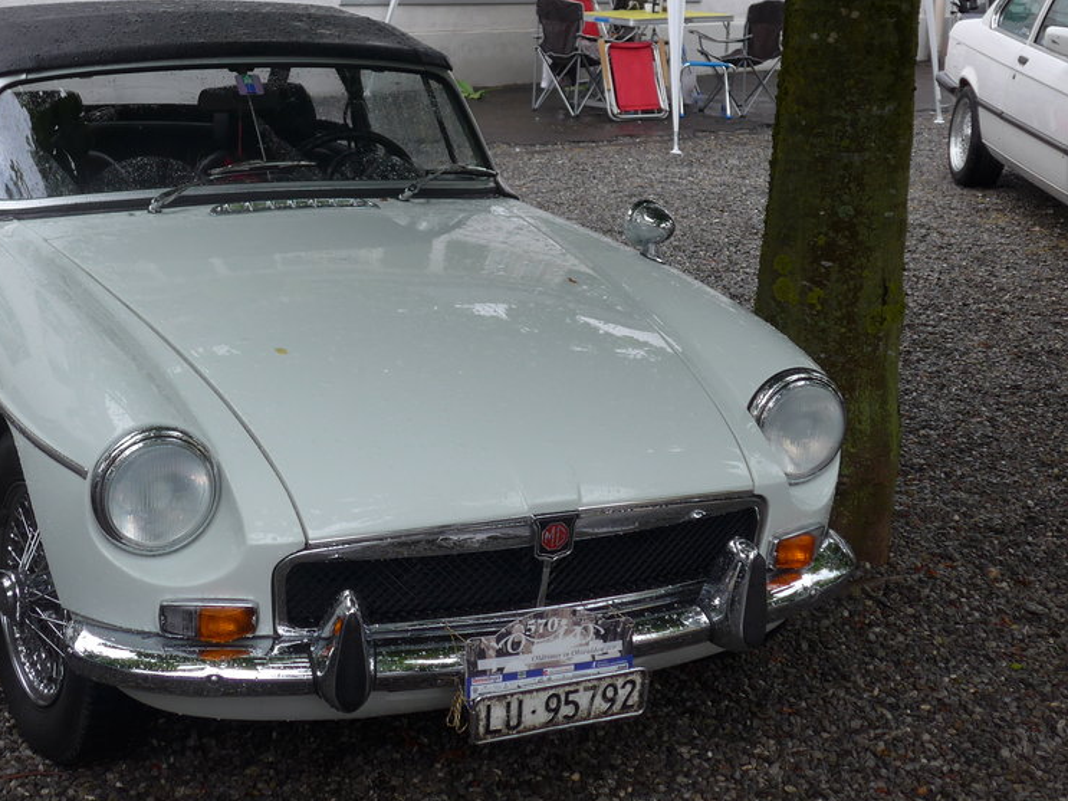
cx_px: 392
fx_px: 1943
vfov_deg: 23.1
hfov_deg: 30.6
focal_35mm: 63
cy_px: 243
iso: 80
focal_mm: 8
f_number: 2.8
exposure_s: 1/250
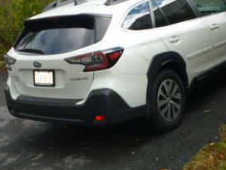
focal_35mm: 67
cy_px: 49
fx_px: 438
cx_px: 73
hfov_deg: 28.7
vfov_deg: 21.8
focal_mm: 5.2
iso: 100
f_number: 3.3
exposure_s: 1/250
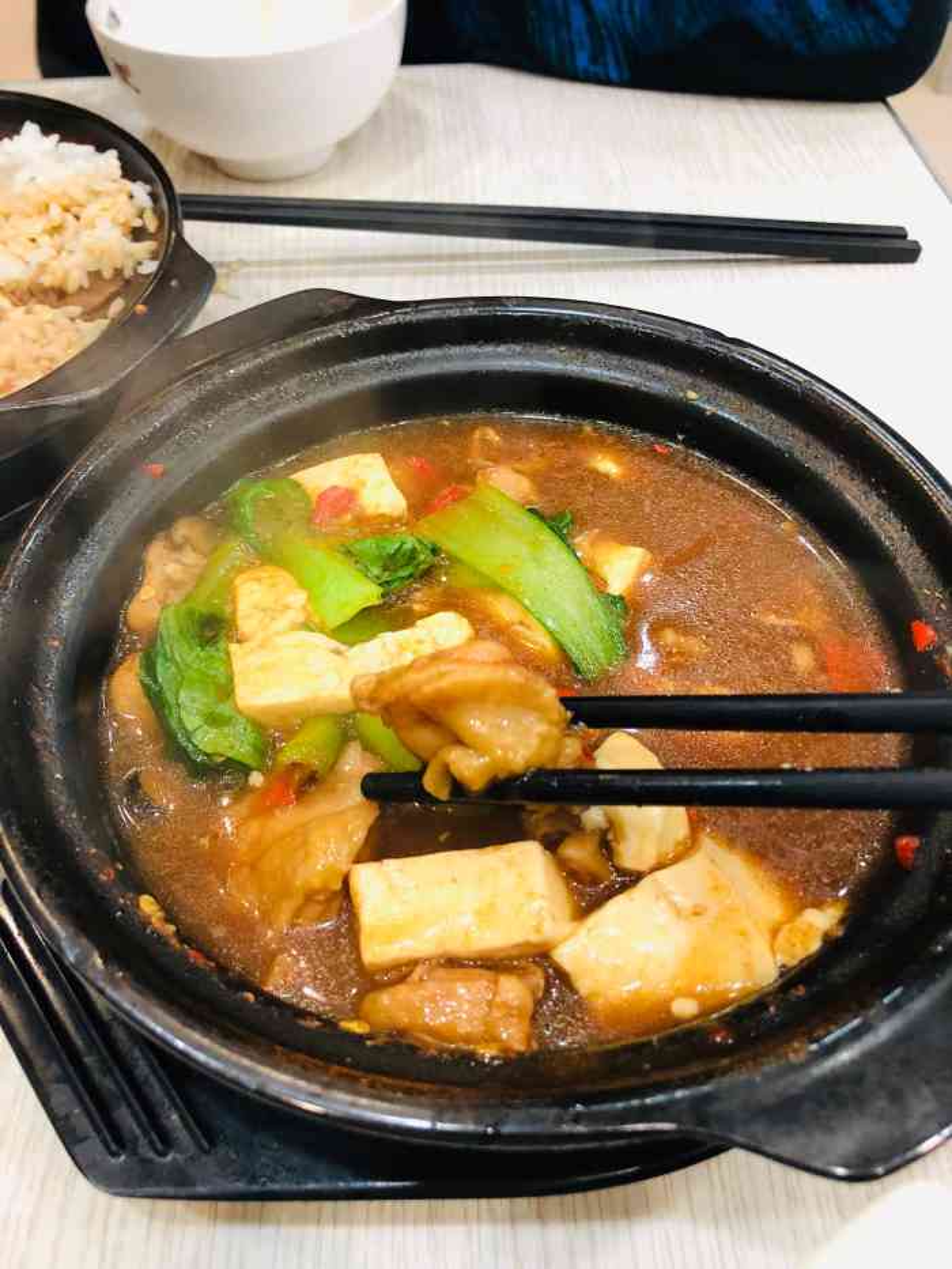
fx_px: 1026
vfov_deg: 63.4
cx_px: 476
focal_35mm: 28
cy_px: 634
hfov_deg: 49.8
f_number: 1.8
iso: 100
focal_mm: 4
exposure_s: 1/10
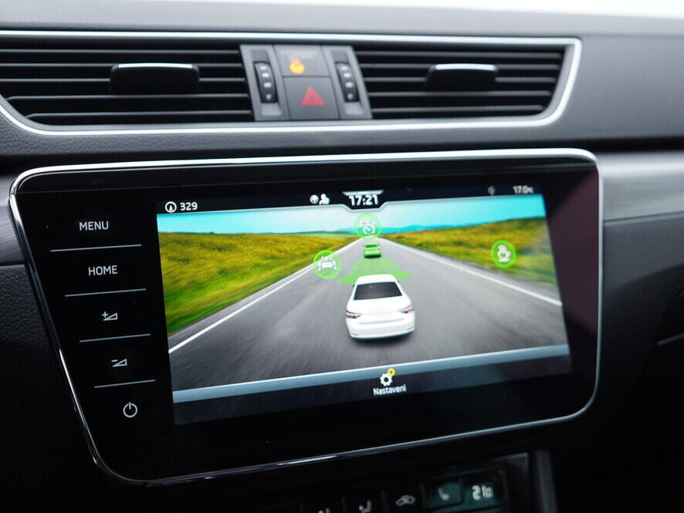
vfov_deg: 36.0
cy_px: 250
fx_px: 791
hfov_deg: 46.8
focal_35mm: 40
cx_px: 340
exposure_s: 1/40
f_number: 2.8
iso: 125
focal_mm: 24
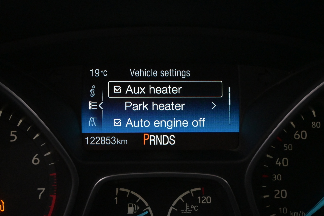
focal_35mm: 66
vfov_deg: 20.6
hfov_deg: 30.5
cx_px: 162
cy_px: 108
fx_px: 594
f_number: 6
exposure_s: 1/80
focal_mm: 44
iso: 4500
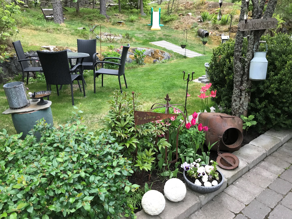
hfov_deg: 63.4
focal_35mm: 28
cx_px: 146
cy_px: 110
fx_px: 236
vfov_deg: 49.7
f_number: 1.8
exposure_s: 1/33
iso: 20
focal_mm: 3.99
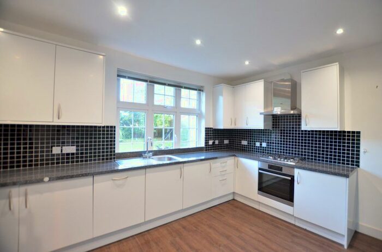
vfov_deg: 77.0
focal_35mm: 15
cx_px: 191
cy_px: 126
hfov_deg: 100.5
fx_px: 159
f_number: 3.5
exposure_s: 1/100
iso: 2000
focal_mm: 10
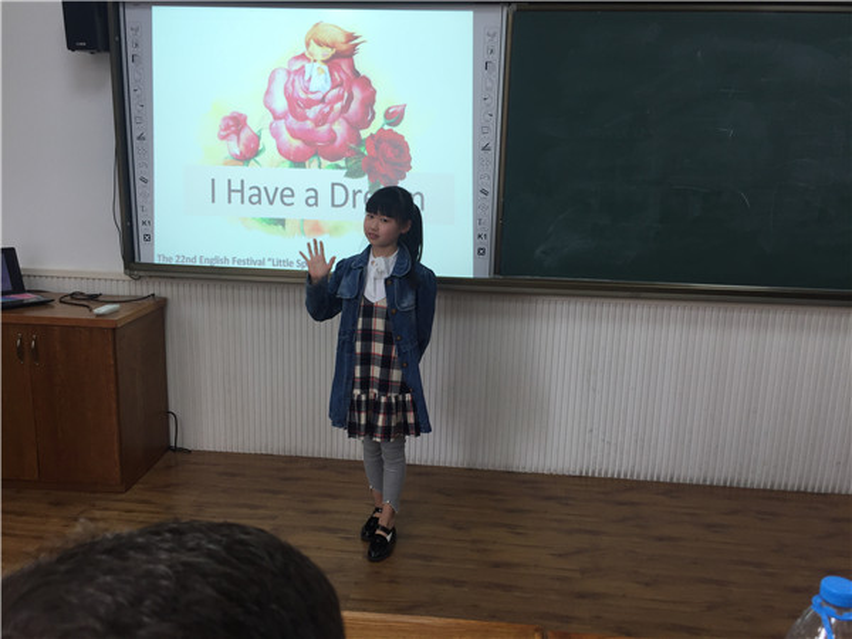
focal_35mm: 29
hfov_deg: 61.7
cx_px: 426
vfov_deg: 48.2
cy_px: 320
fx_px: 714
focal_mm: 4.15
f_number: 2.2
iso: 32
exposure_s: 1/50
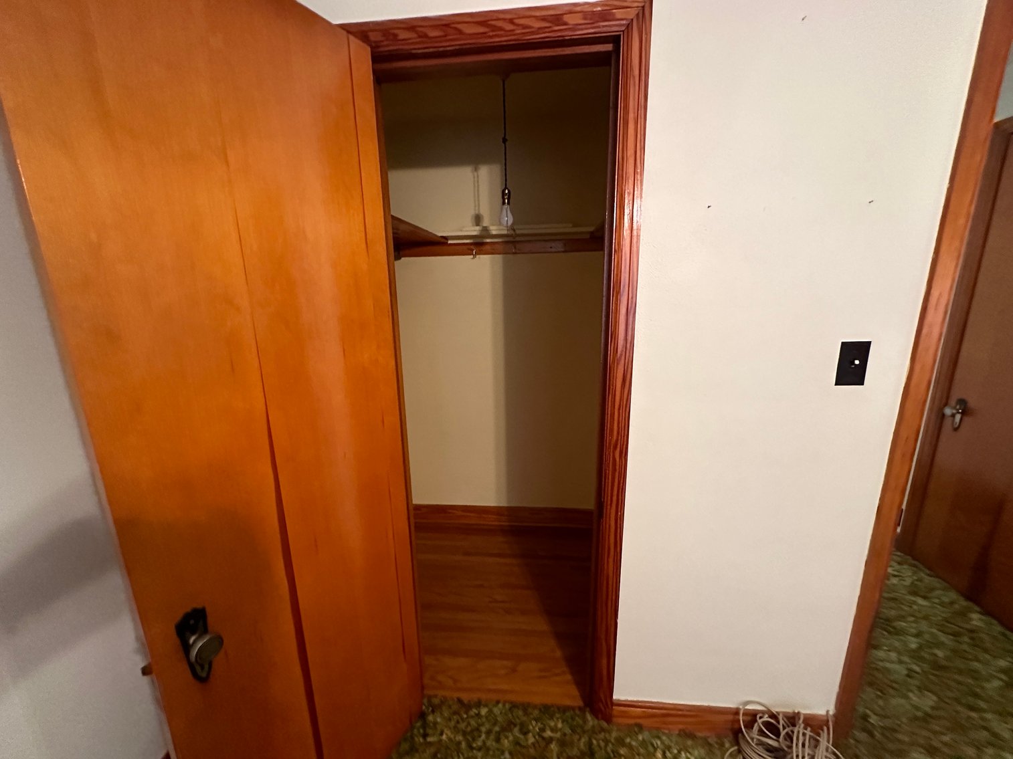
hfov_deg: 102.1
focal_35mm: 14
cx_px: 506
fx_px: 410
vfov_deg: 85.7
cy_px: 380
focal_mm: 2.22
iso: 800
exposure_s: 1/60
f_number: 2.2
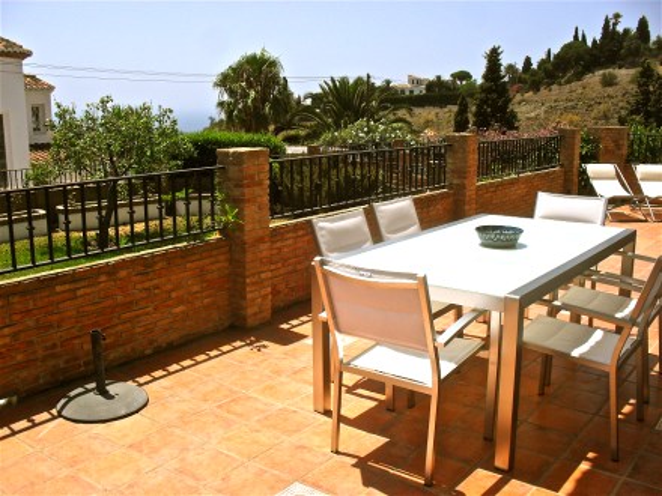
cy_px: 248
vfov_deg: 40.7
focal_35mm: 35
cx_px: 331
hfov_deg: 52.6
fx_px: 669
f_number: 8.4
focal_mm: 6.3
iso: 100
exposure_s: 1/350
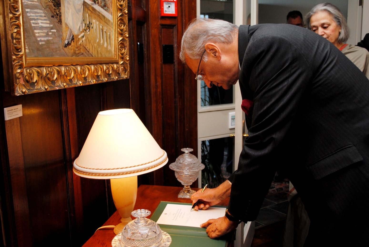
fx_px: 369
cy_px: 124
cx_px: 184
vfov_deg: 37.0
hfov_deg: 53.1
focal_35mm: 36
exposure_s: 1/60
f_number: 4
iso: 200
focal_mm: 24
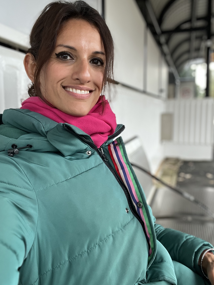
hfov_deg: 44.2
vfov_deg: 56.8
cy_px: 139
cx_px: 108
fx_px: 264
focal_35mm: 32
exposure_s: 1/73
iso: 100
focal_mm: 2.71
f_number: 2.2
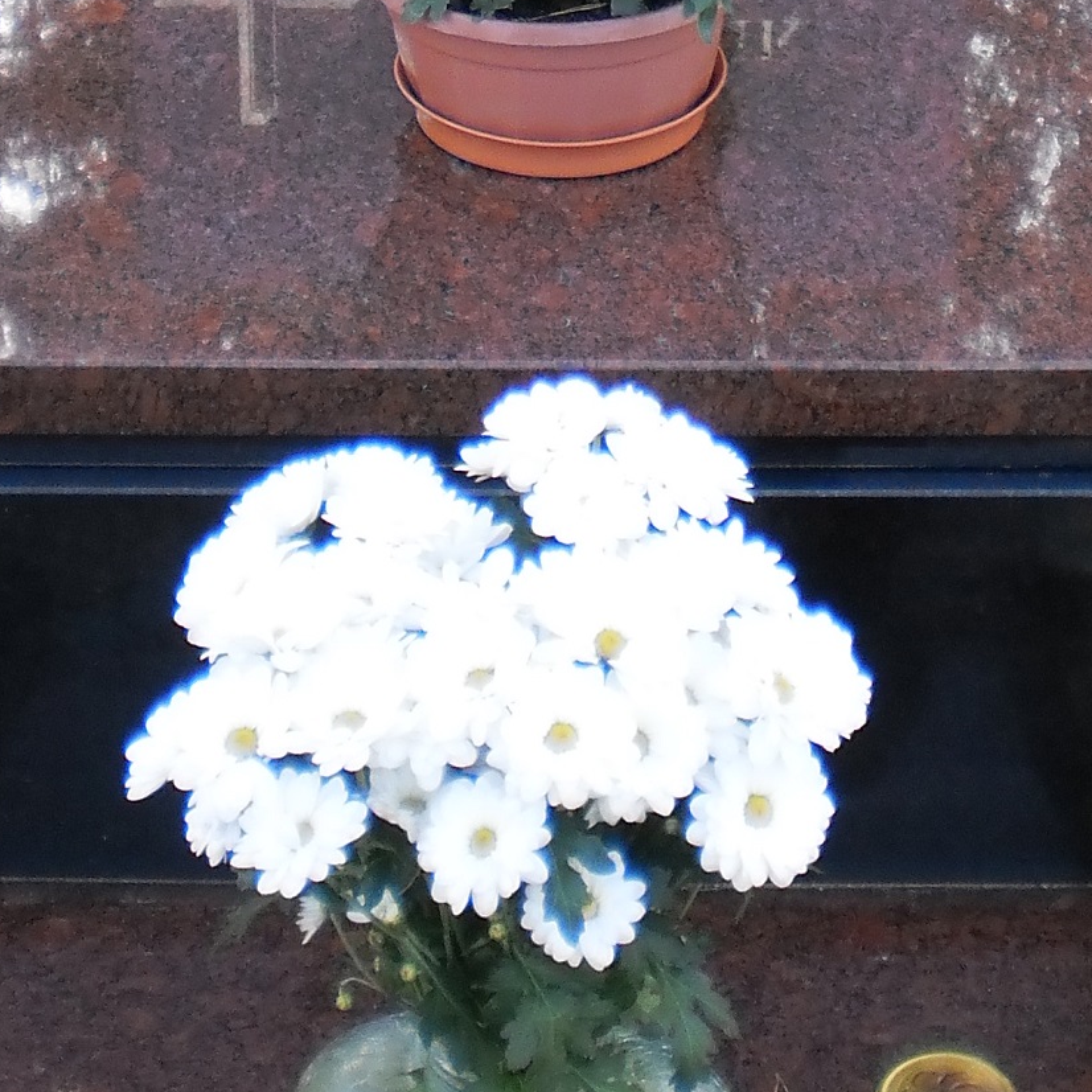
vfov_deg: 15.5
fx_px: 3819
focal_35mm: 107
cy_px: -304
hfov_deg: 16.3
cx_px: 449
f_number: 3.1
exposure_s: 1/80
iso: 100
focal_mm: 6.3
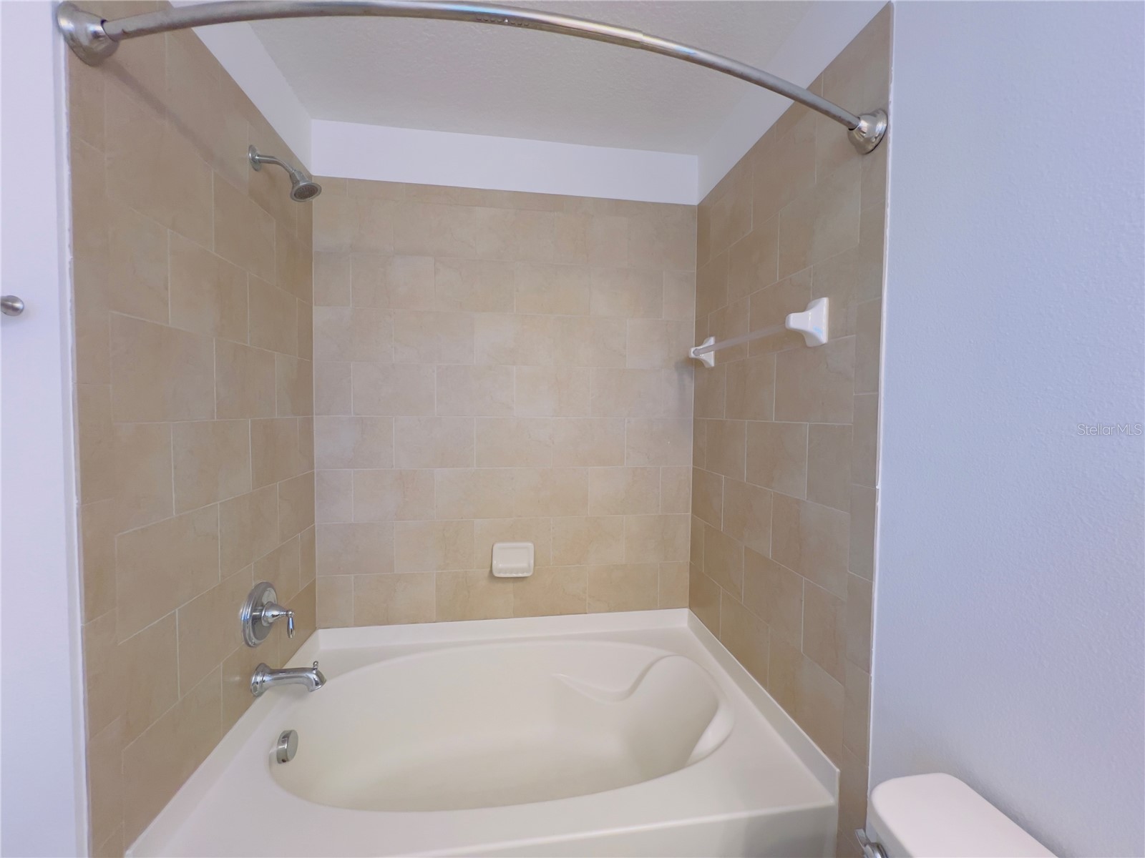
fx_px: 430
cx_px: 572
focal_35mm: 13
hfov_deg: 106.2
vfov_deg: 89.9
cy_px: 429
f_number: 1.8
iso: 160
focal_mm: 1.57
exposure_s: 1/60
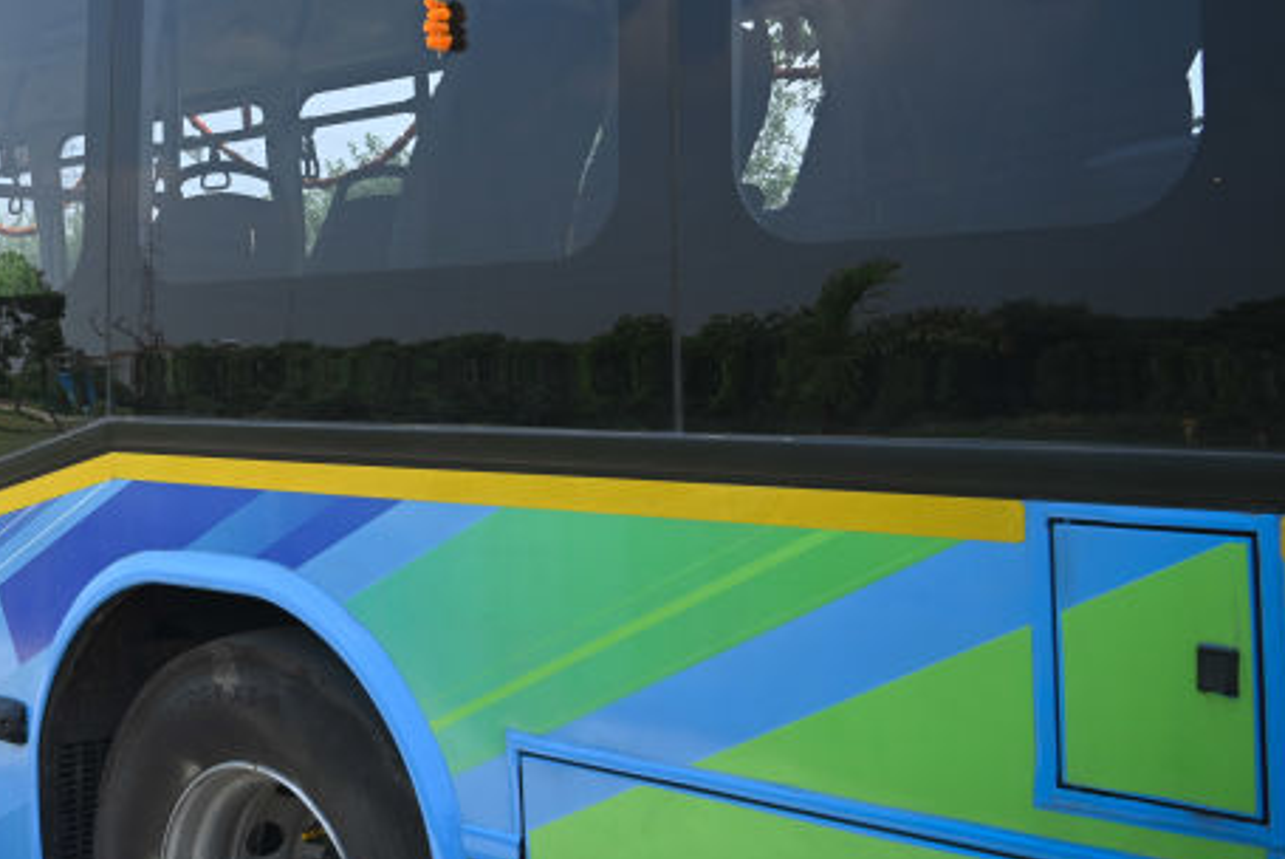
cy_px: 239
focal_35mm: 54
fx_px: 1929
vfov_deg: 24.9
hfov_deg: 33.8
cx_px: 8
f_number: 9
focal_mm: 24
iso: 400
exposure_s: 1/320
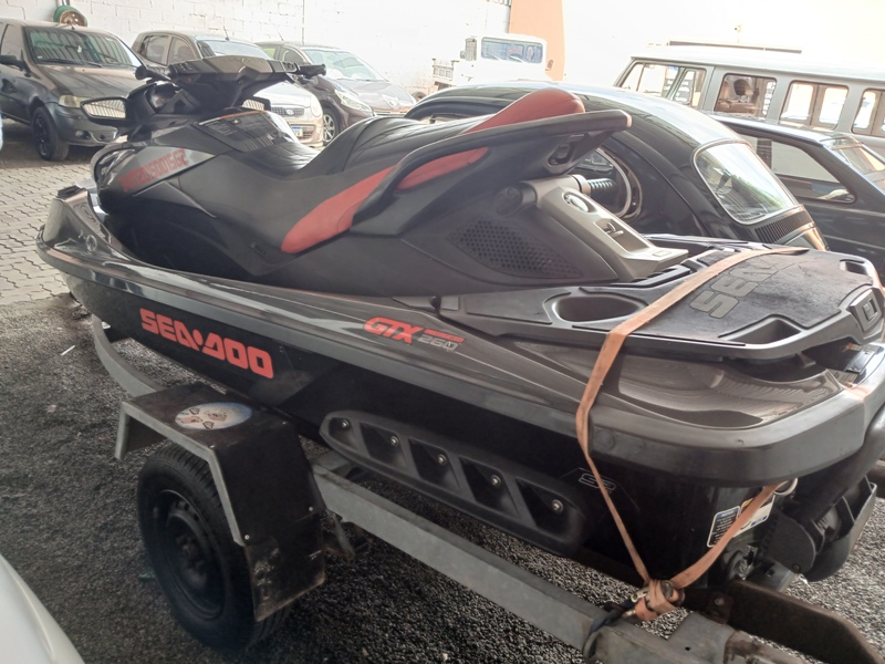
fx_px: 665
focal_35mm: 26
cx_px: 442
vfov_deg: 53.1
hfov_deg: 67.3
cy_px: 332
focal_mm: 3.98
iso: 100
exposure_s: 1/50
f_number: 1.8
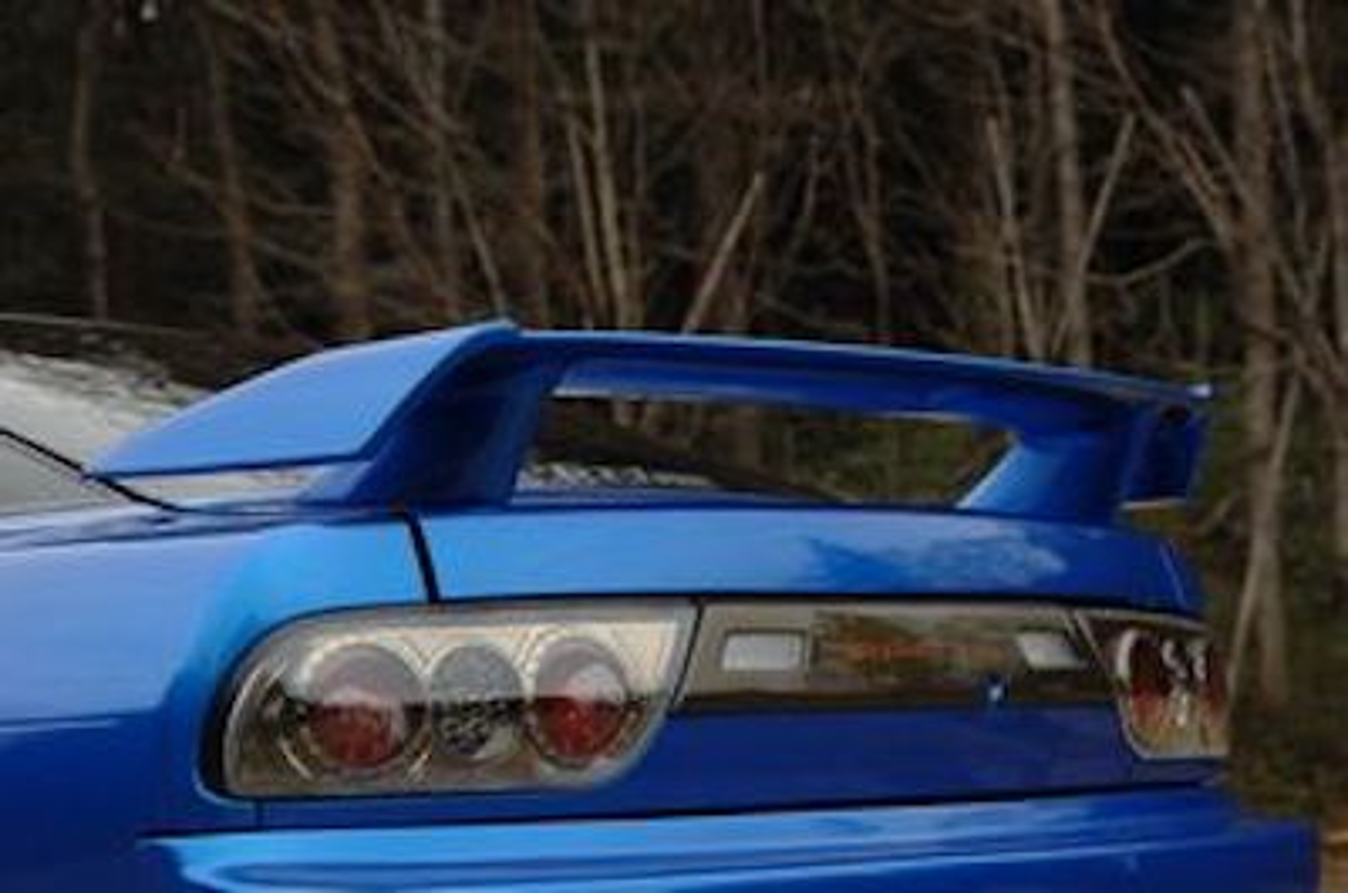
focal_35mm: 93
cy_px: 446
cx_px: 674
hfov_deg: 22.0
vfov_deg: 14.6
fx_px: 3475
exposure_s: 1/125
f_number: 7.1
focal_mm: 62
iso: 200
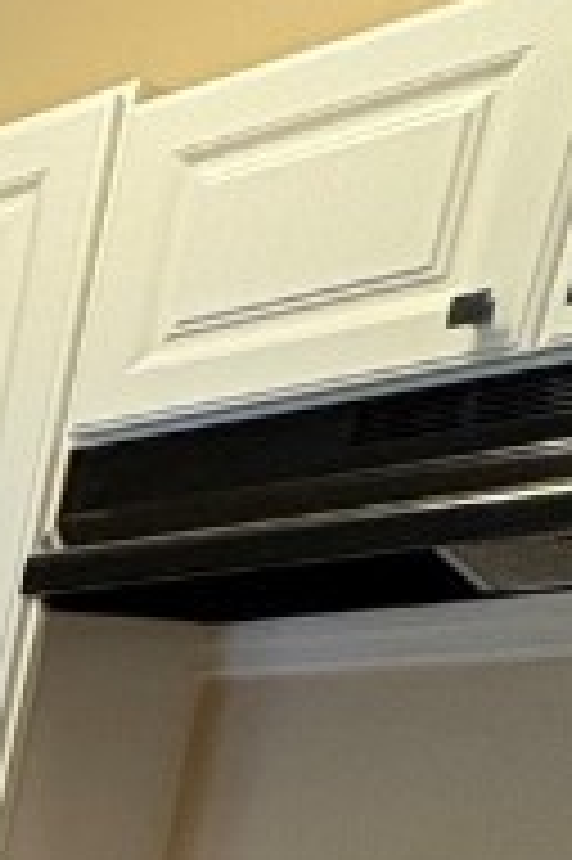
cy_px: 1427
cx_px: -1320
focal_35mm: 78
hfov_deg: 10.1
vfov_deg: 20.5
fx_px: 1862
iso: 250
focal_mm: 2.22
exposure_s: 1/60
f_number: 2.2
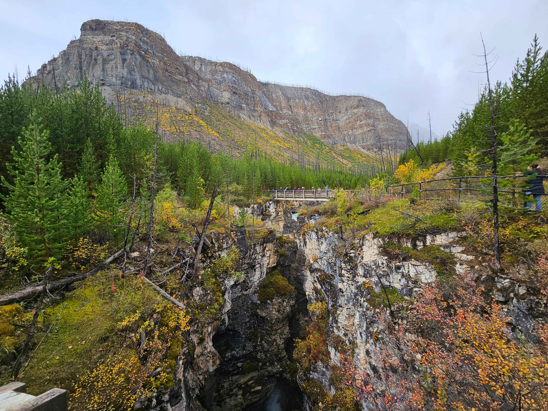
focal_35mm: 13
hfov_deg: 106.2
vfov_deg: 89.9
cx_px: 274
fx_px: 206
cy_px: 206
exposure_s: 1/890
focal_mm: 2.2
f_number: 2.2
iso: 50
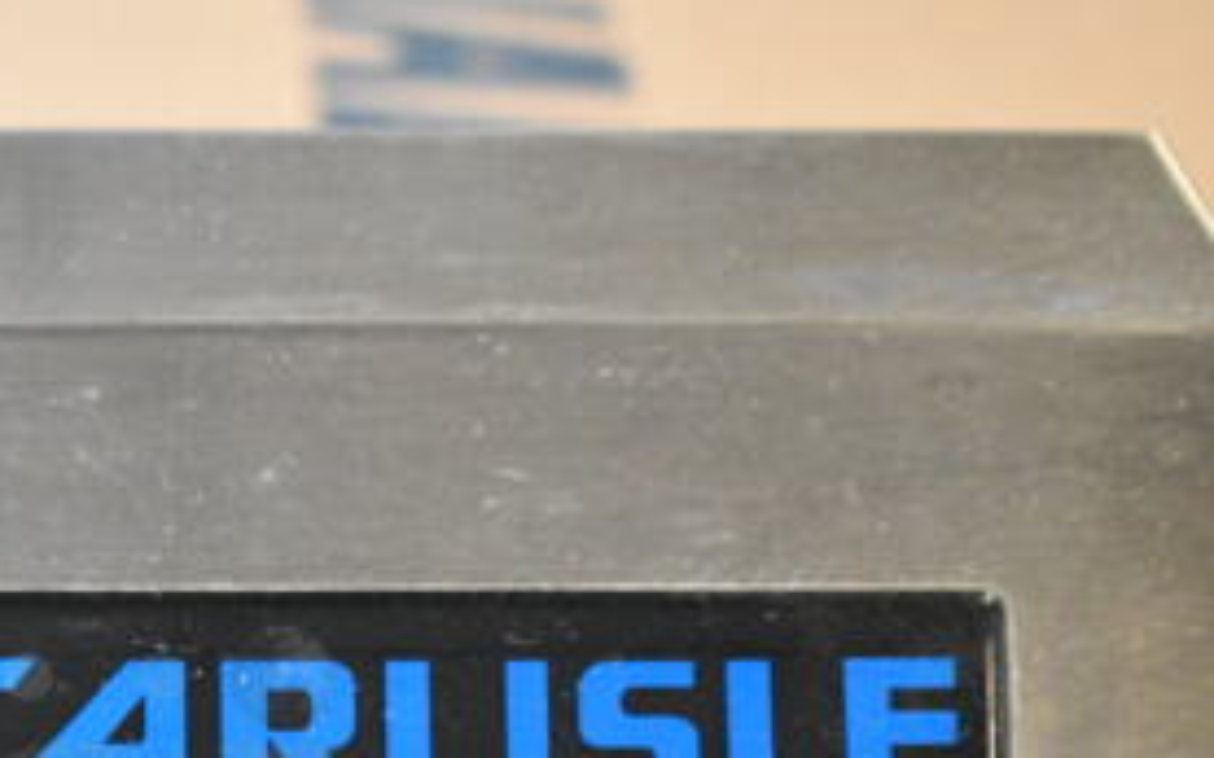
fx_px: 3907
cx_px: 26
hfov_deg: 17.3
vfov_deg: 10.9
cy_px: 854
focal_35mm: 118
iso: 6400
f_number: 5.6
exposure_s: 1/200
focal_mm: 35
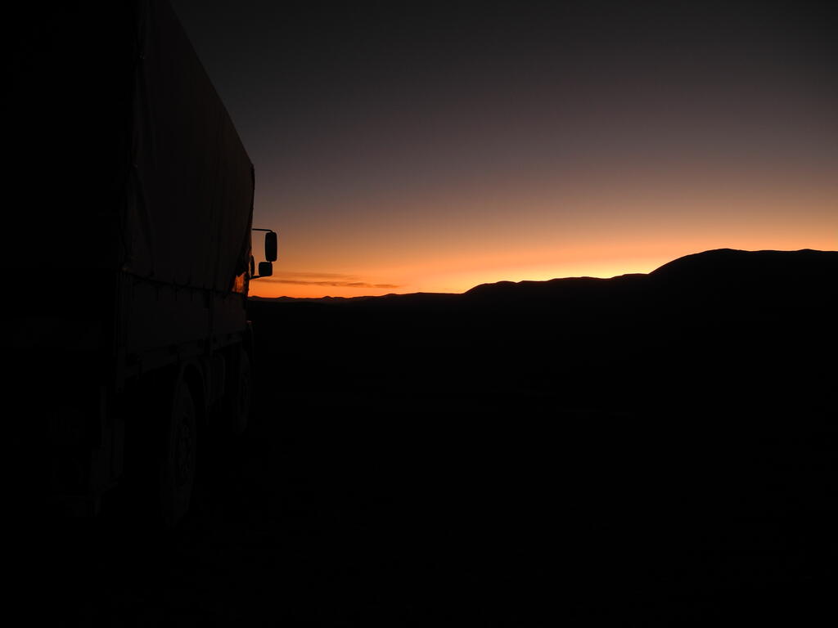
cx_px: 419
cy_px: 314
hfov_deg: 63.4
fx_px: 678
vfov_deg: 49.7
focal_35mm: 28
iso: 100
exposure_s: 1/10
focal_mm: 6
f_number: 2.8
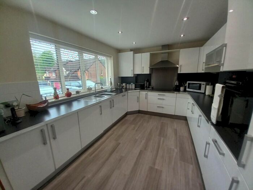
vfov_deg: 89.9
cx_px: 126
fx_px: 95
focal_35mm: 13
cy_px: 95
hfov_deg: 106.2
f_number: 2.2
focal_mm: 1.13
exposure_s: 1/50
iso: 80
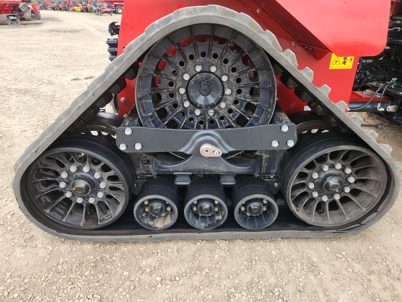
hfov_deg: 73.9
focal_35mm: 23
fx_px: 267
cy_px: 151
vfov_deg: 58.9
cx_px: 201
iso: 40
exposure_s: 1/180
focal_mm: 5.4
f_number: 1.8
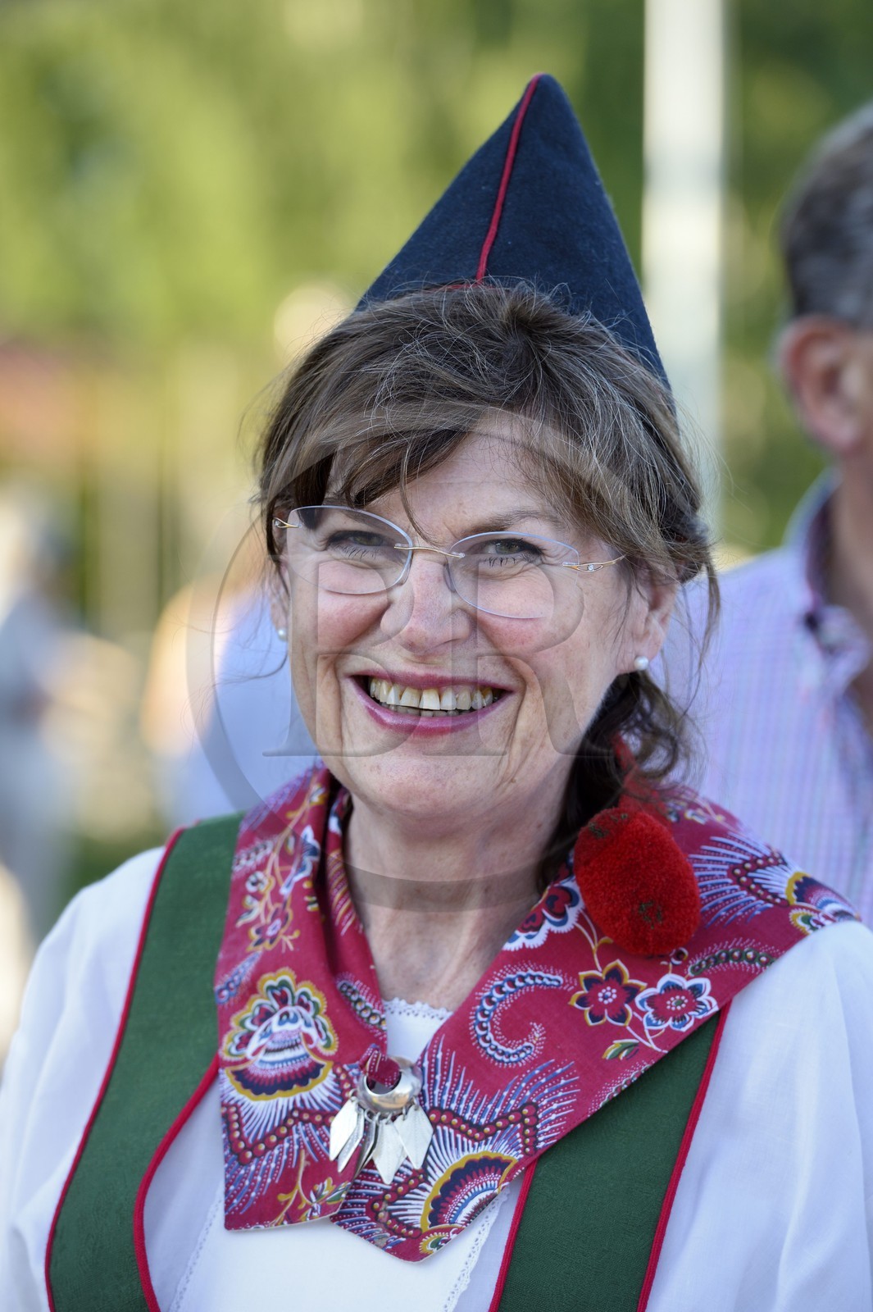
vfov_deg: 10.3
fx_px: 7282
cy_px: 656
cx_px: 436
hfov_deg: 6.9
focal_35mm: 200
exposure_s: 1/250
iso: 400
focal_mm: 200
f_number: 5.6
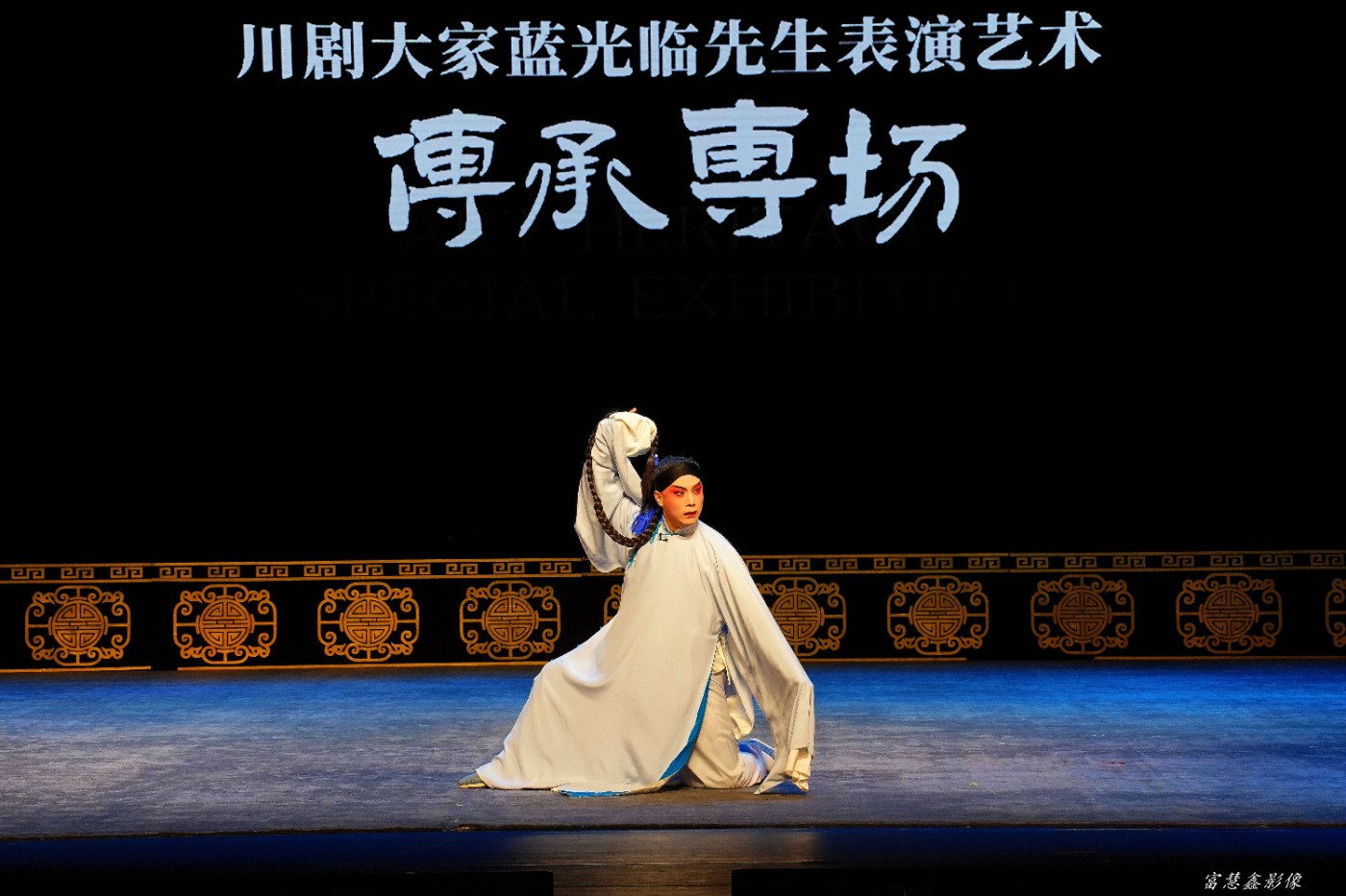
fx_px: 3813
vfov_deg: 13.4
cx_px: 673
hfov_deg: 20.0
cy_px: 448
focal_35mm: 102
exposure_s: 1/160
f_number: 9
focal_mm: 102
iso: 1250
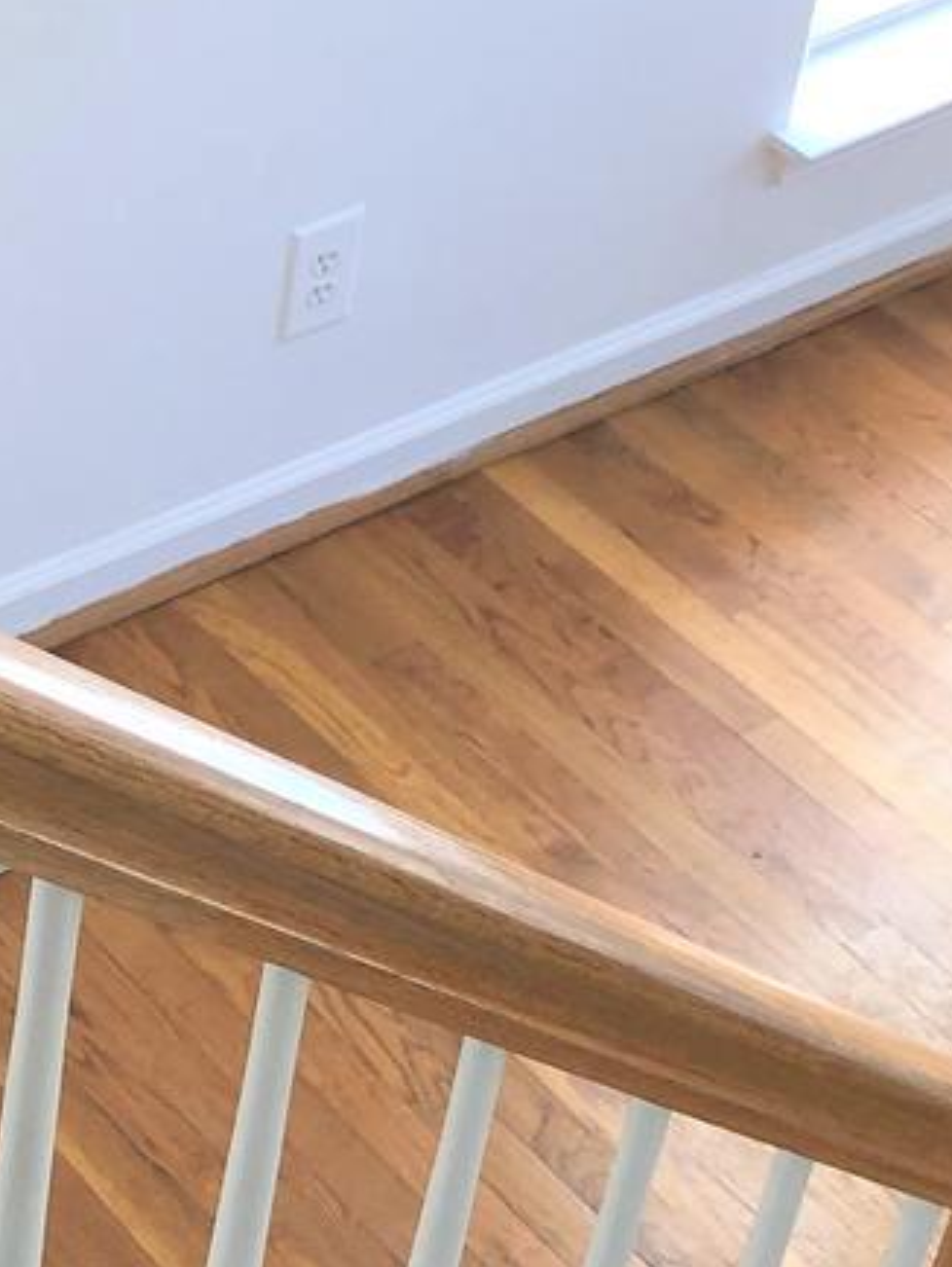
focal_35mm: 99
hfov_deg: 14.3
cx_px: -336
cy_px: 292
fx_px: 3627
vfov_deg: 19.7
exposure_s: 1/40
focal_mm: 3.99
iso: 25
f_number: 1.8
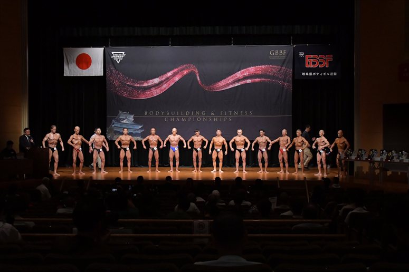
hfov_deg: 36.9
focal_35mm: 54
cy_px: 136
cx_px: 204
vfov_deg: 25.0
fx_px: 613
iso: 5000
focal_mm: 36
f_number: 5.6
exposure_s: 1/400
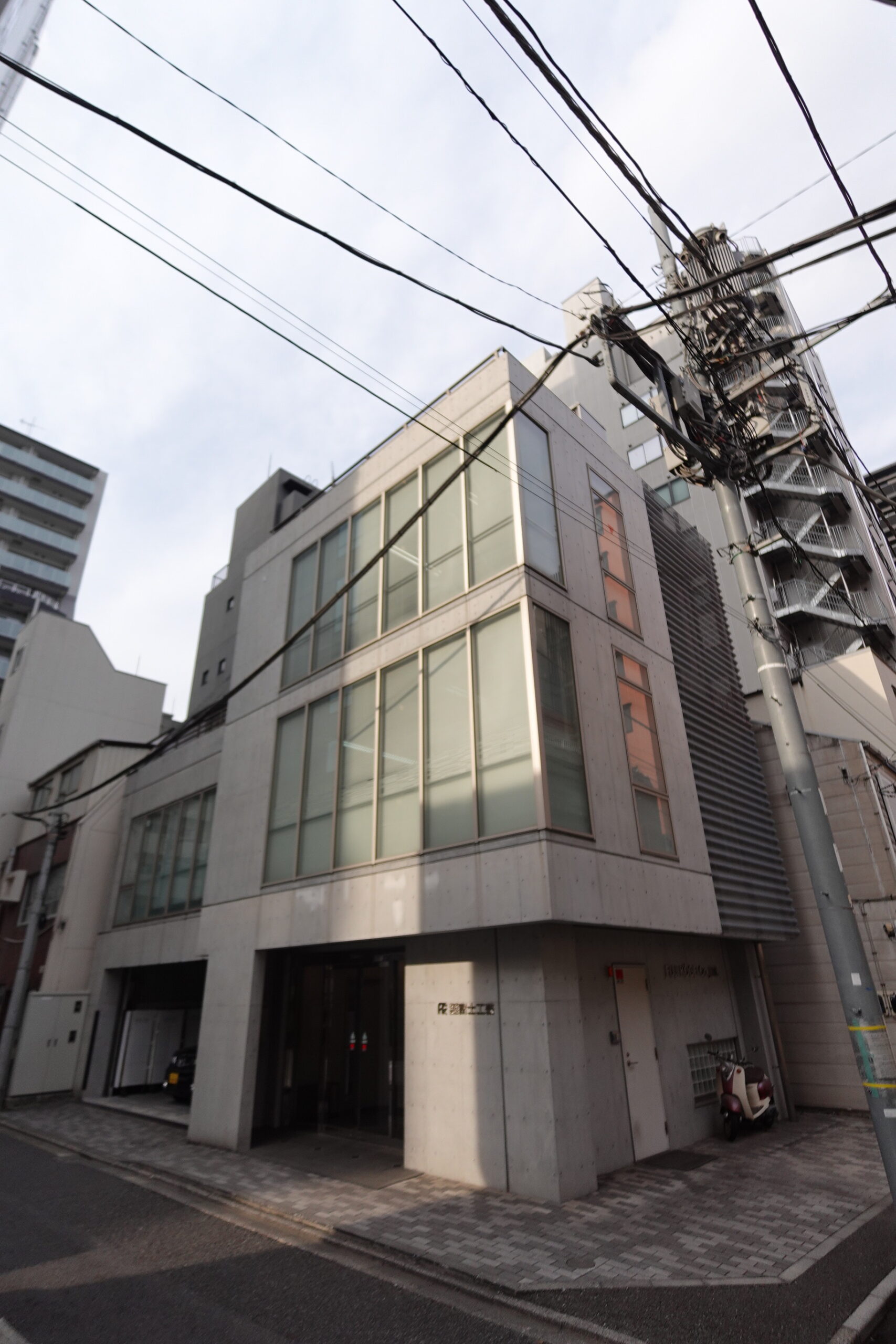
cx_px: 448
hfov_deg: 67.4
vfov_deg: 90.0
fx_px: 672
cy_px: 672
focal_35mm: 18
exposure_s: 1/320
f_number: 1.8
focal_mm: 6.9
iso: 125
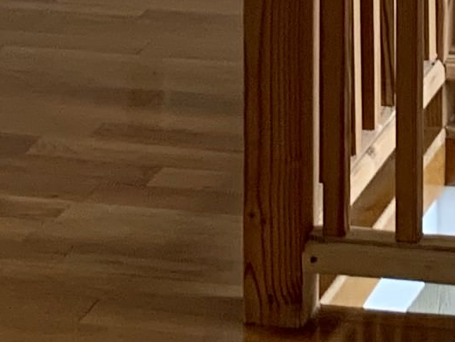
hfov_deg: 9.7
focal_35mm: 198
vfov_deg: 6.8
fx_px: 2603
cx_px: 644
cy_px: -645
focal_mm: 4.25
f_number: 1.8
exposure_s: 1/121
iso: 80
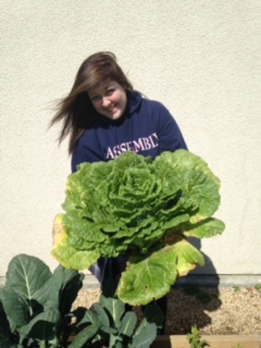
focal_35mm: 33
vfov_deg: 55.4
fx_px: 332
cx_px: 130
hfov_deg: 42.9
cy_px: 174
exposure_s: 1/1938
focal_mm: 4.12
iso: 50
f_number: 2.4
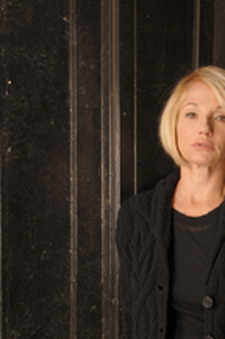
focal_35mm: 61
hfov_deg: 21.7
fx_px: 574
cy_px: 297
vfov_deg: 31.6
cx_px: 197
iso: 125
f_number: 7.1
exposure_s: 1/125
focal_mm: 22
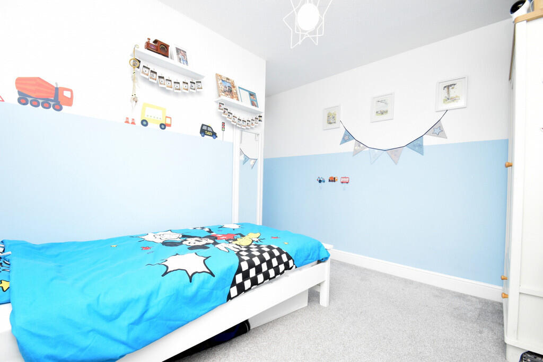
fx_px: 226
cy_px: 181
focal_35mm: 15
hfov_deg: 100.4
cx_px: 272
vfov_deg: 77.3
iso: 1100
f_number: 9
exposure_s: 1/60
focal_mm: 10
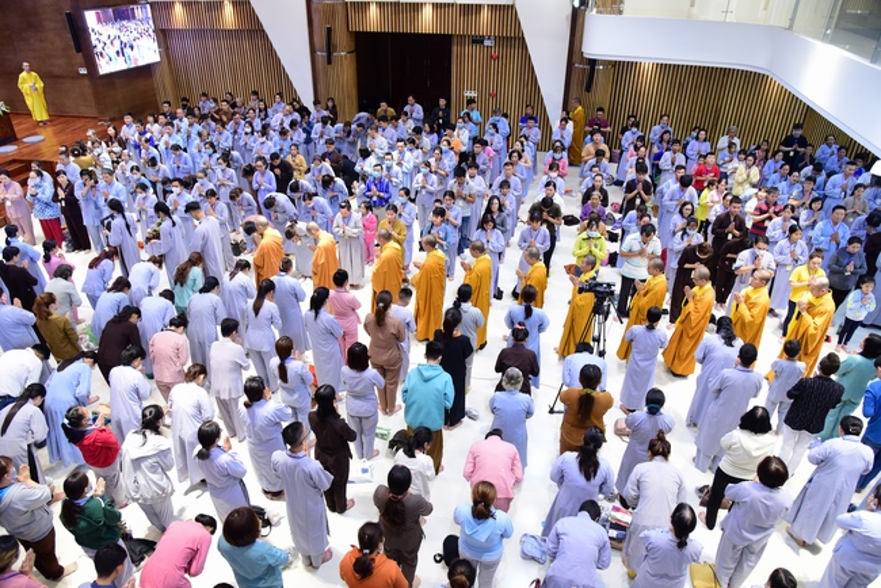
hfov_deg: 73.7
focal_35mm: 24
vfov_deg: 53.2
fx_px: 588
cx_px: 440
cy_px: 294
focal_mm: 24
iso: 2000
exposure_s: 1/40
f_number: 5.6
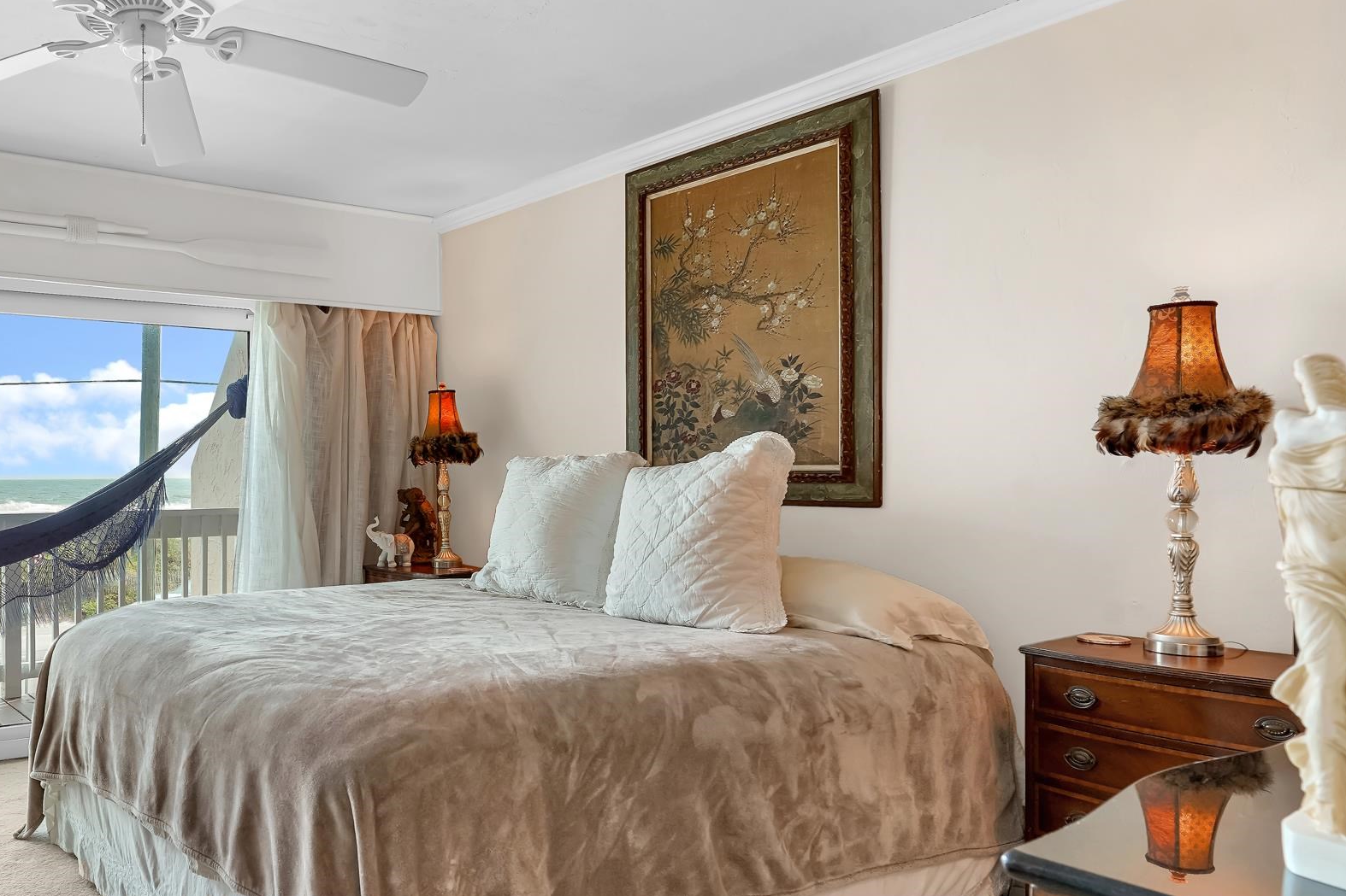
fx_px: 1009
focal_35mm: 27
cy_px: 486
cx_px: 334
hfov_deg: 63.4
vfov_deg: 47.9
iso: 100
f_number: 8
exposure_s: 1/10
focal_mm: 17
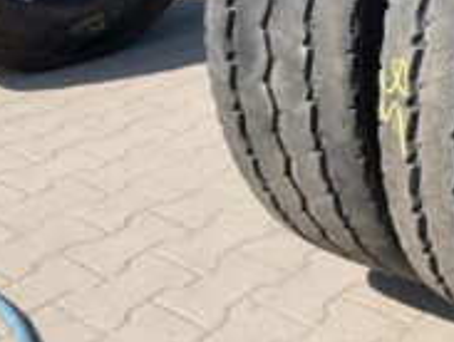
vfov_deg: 23.5
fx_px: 802
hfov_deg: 29.1
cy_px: 33
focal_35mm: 61
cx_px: 479
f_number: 1.8
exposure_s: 1/1043
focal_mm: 4.25
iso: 25
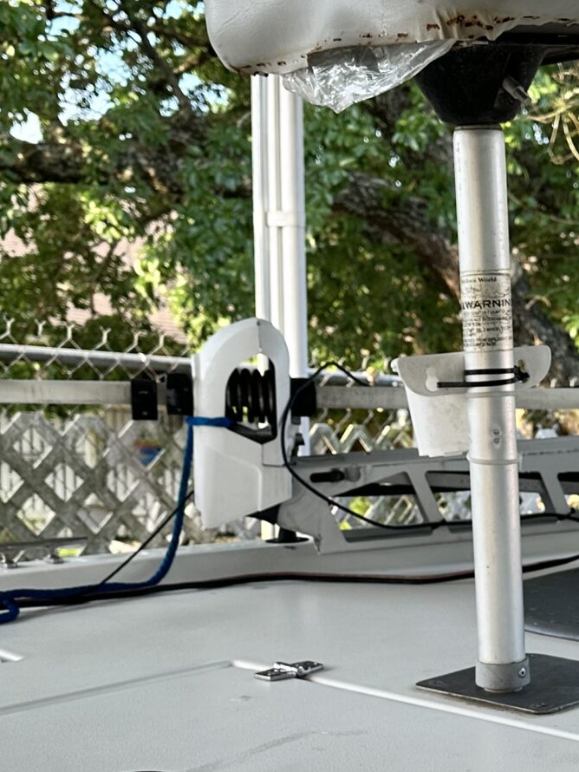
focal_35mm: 69
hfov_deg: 20.6
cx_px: 595
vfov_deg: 27.3
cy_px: 679
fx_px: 1538
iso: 80
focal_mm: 6.86
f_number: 1.78
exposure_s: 1/311
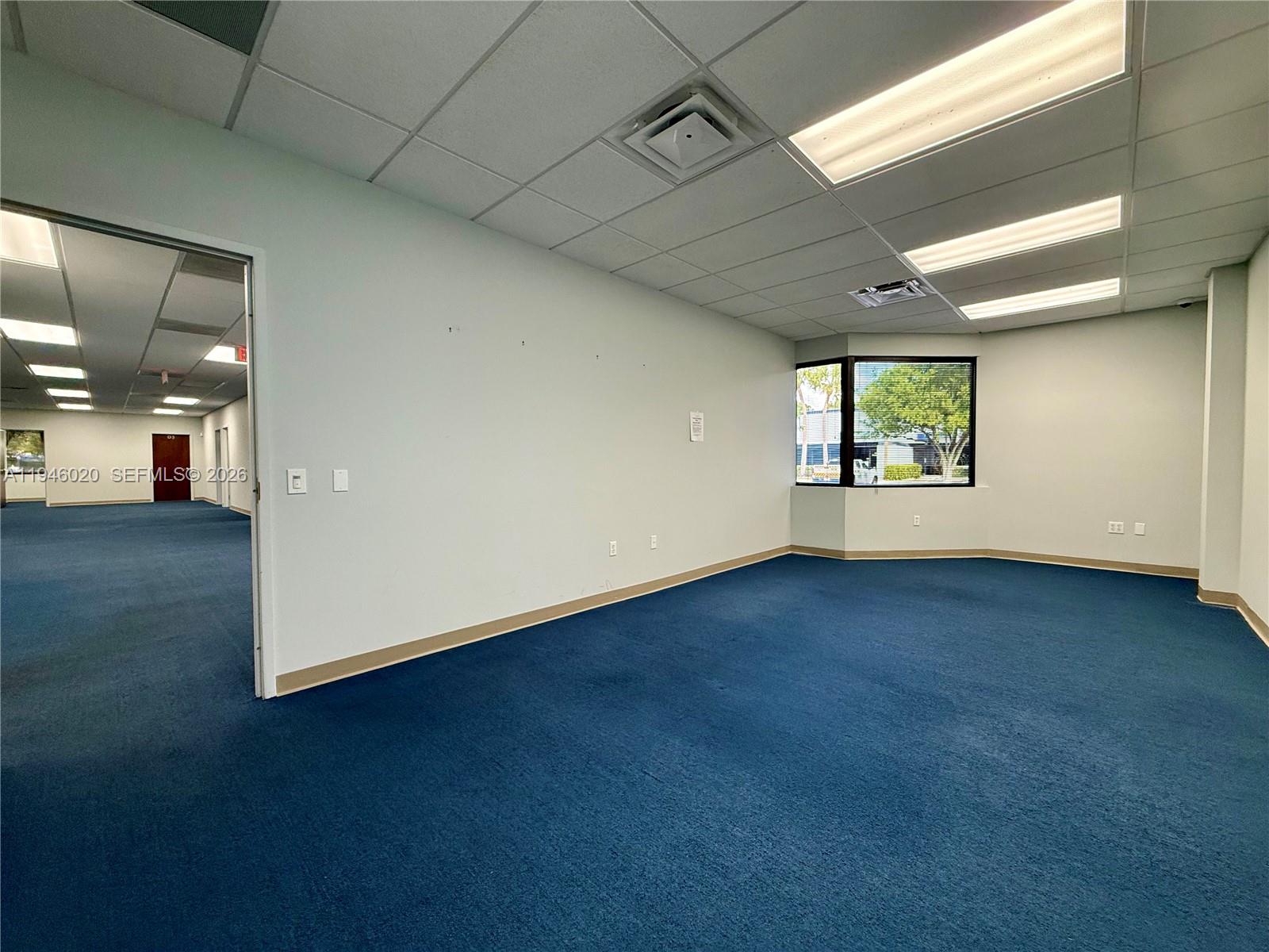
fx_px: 513
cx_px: 634
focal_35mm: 14
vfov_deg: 85.7
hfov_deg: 102.1
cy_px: 476
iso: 250
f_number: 2.2
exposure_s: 1/120
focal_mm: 2.22
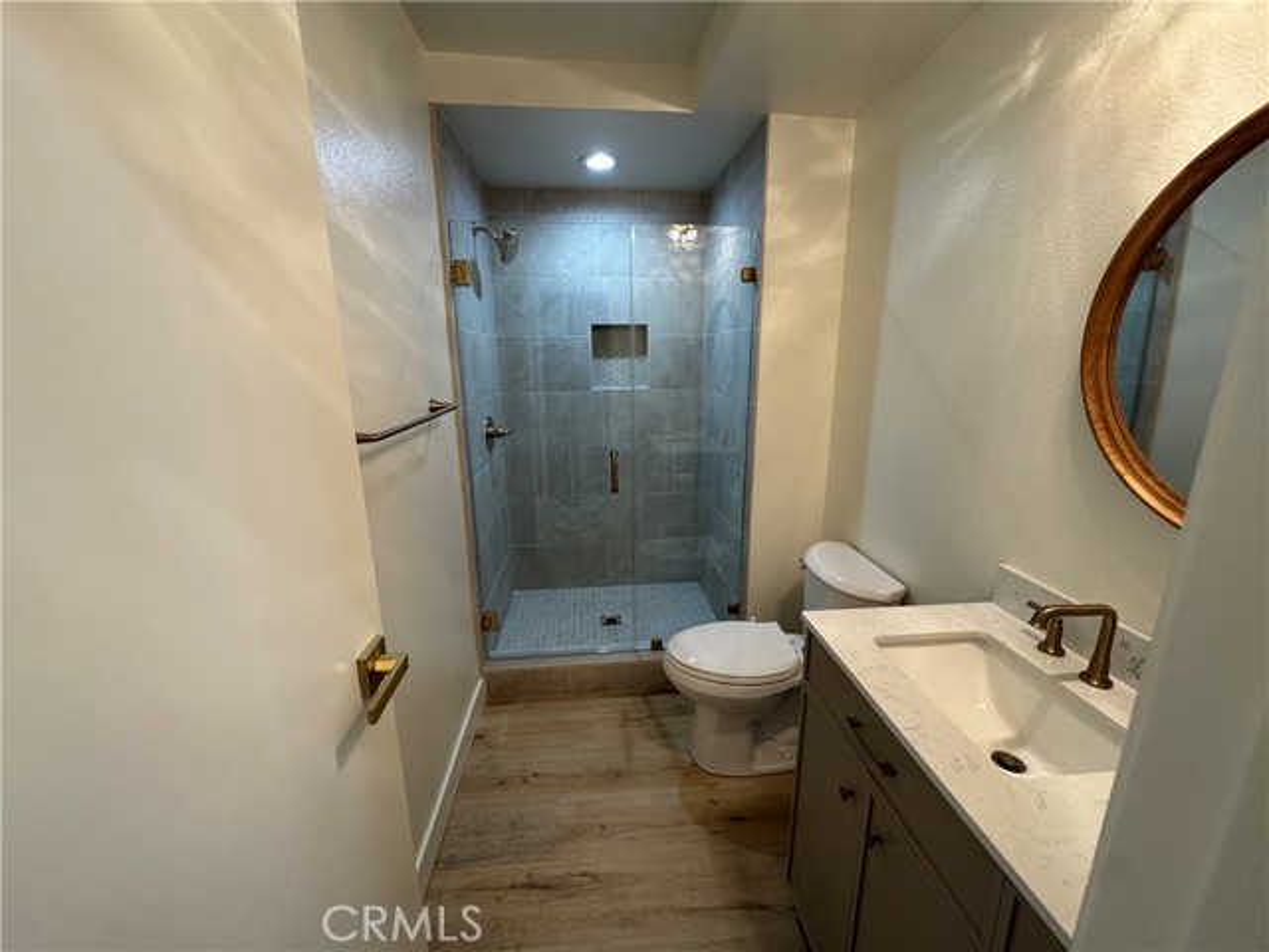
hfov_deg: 102.1
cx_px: 634
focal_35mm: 14
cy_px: 476
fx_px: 513
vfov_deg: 85.7
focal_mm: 2.22
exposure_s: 1/120
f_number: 2.2
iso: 200
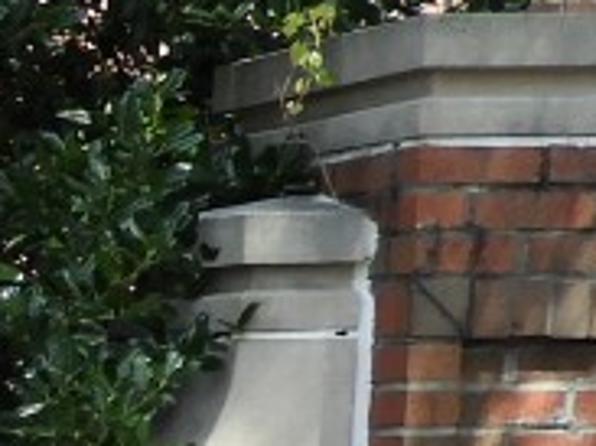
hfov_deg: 9.0
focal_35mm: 189
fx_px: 3252
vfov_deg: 7.4
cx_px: -1006
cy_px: 986
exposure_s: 1/320
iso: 100
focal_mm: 4.3
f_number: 3.3
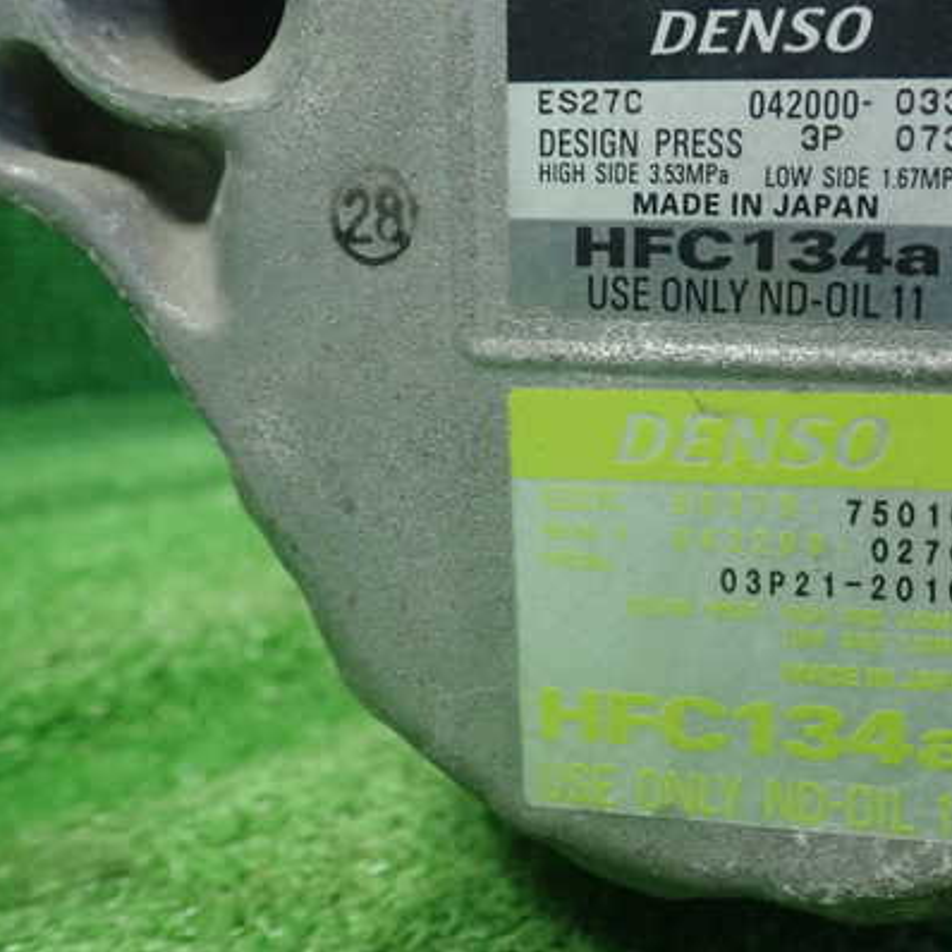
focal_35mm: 40
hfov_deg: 40.9
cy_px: 478
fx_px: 1245
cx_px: 694
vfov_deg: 41.9
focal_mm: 5.5
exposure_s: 1/125
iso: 400
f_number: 2.3
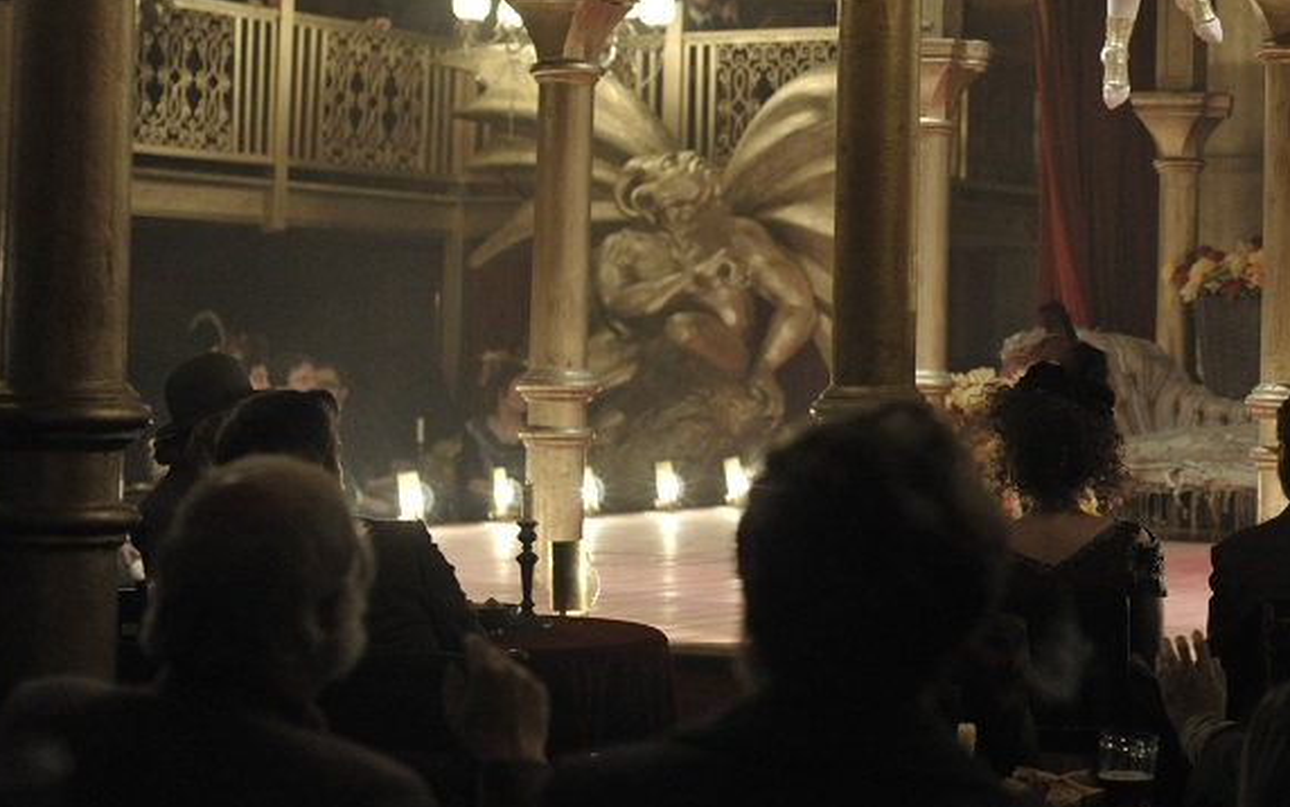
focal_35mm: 89
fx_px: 3130
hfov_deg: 23.0
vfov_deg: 14.6
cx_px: 1033
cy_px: 130
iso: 6400
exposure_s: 1/250
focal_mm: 50
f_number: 2.8
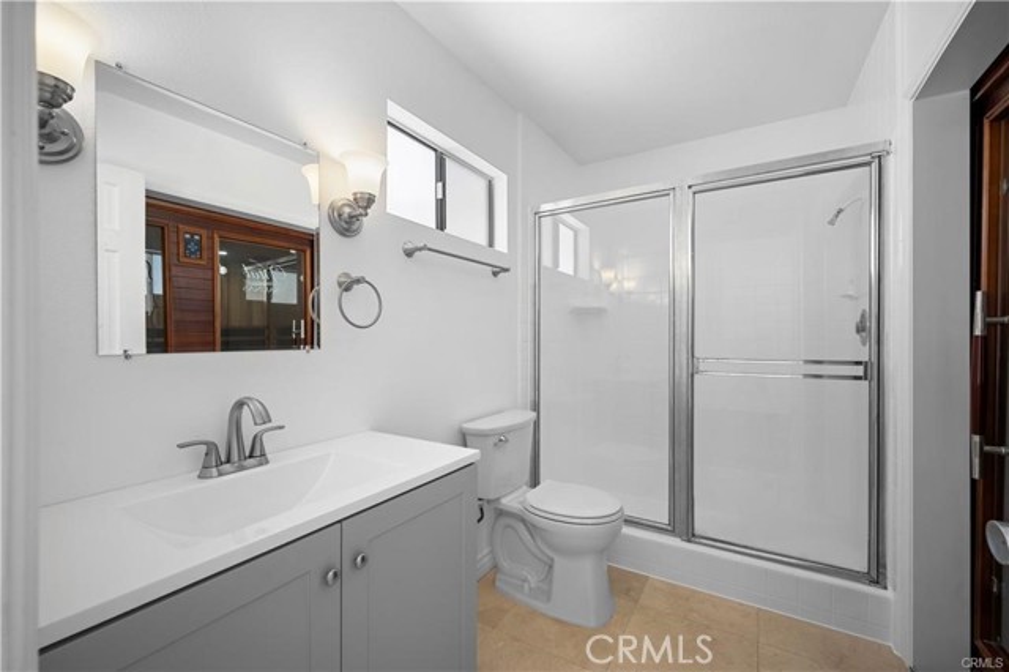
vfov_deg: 77.3
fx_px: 420
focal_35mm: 15
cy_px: 336
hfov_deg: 100.4
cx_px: 504
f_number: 8
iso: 125
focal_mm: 15
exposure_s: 1/10
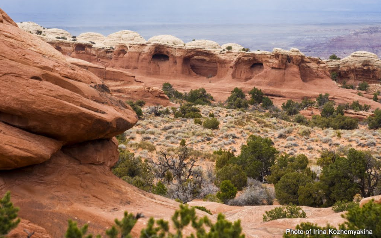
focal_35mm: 154
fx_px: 1599
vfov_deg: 8.5
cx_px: 190
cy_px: 115
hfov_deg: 13.6
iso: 200
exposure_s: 1/60
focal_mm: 100
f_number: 8
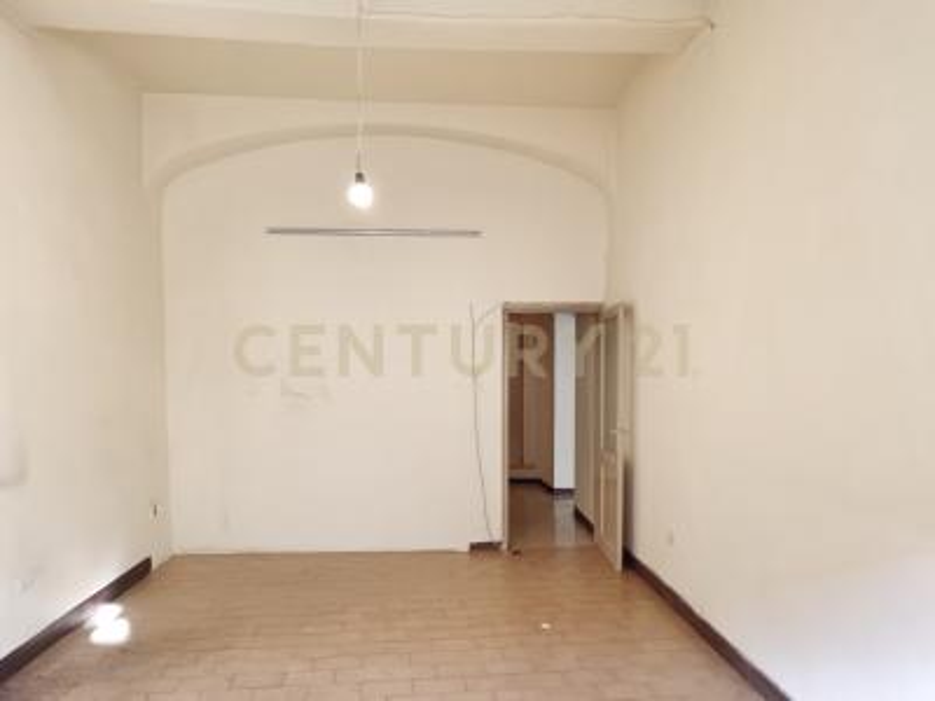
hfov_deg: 65.3
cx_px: 468
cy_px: 350
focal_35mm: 27
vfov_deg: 51.4
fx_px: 729
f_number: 1.9
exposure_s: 1/25
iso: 763
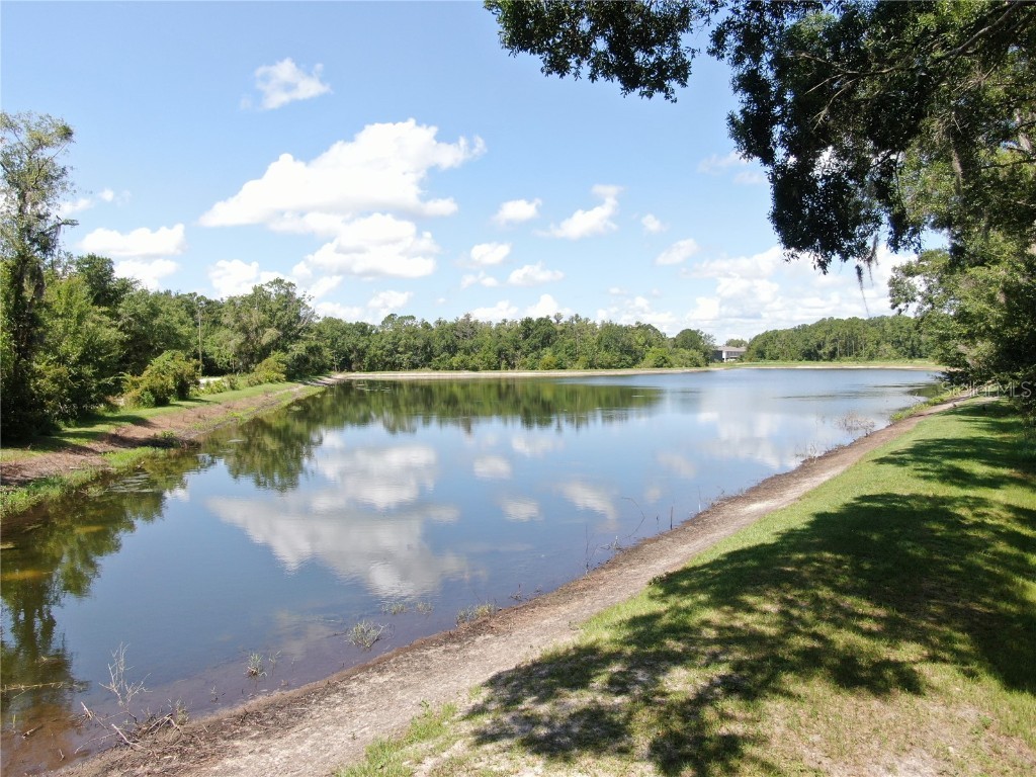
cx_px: 518
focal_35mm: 24
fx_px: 718
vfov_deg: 56.8
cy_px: 388
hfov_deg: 71.6
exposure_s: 1/800
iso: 100
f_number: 2.8
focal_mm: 4.39
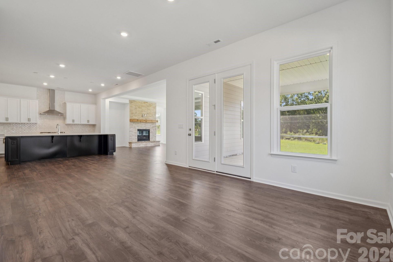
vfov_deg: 73.7
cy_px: 129
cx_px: 193
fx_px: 175
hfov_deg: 96.7
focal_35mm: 16
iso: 160
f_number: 7.1
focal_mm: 15
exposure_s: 1/50
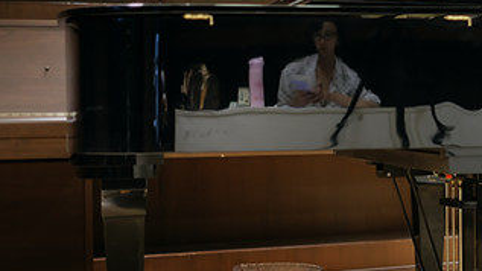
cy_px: 115
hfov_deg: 19.9
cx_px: 455
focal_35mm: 105
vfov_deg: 11.5
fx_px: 1341
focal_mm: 35
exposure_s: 1/75
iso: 1000
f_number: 1.4
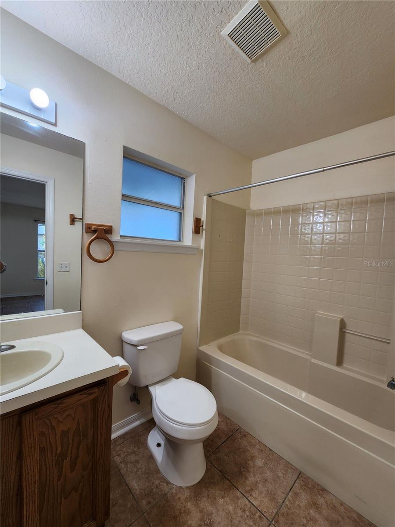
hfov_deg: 89.9
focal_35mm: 13
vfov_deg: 106.2
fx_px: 198
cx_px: 198
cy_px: 264
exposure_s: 1/60
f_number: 2.2
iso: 64
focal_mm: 2.2
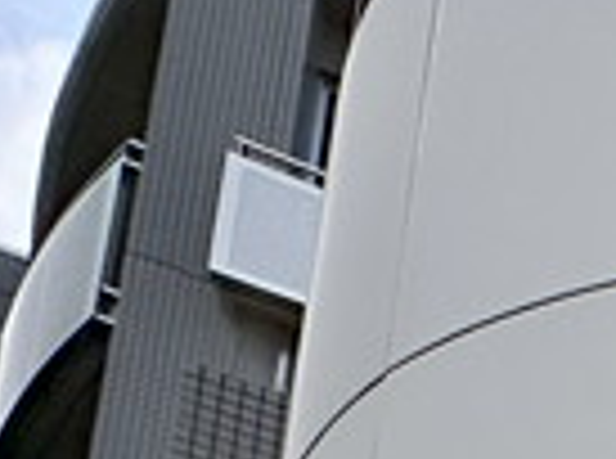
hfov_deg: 13.5
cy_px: 1323
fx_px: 1455
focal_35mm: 82
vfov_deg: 11.6
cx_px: 1619
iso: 50
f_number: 2.2
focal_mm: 2.22
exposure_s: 1/1667
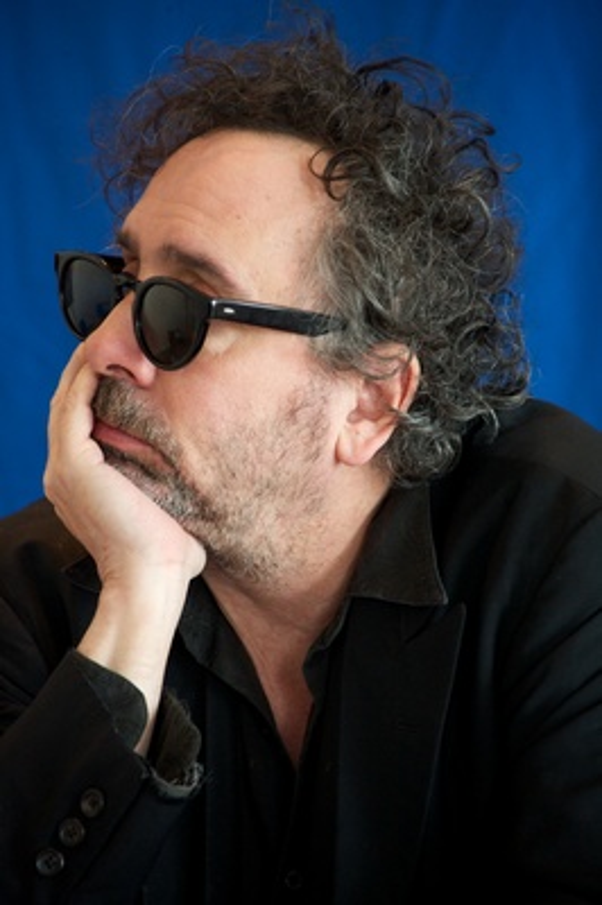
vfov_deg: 11.1
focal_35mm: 185
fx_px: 4648
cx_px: 301
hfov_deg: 7.4
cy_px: 452
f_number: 5.6
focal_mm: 185
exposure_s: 1/60
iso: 2500
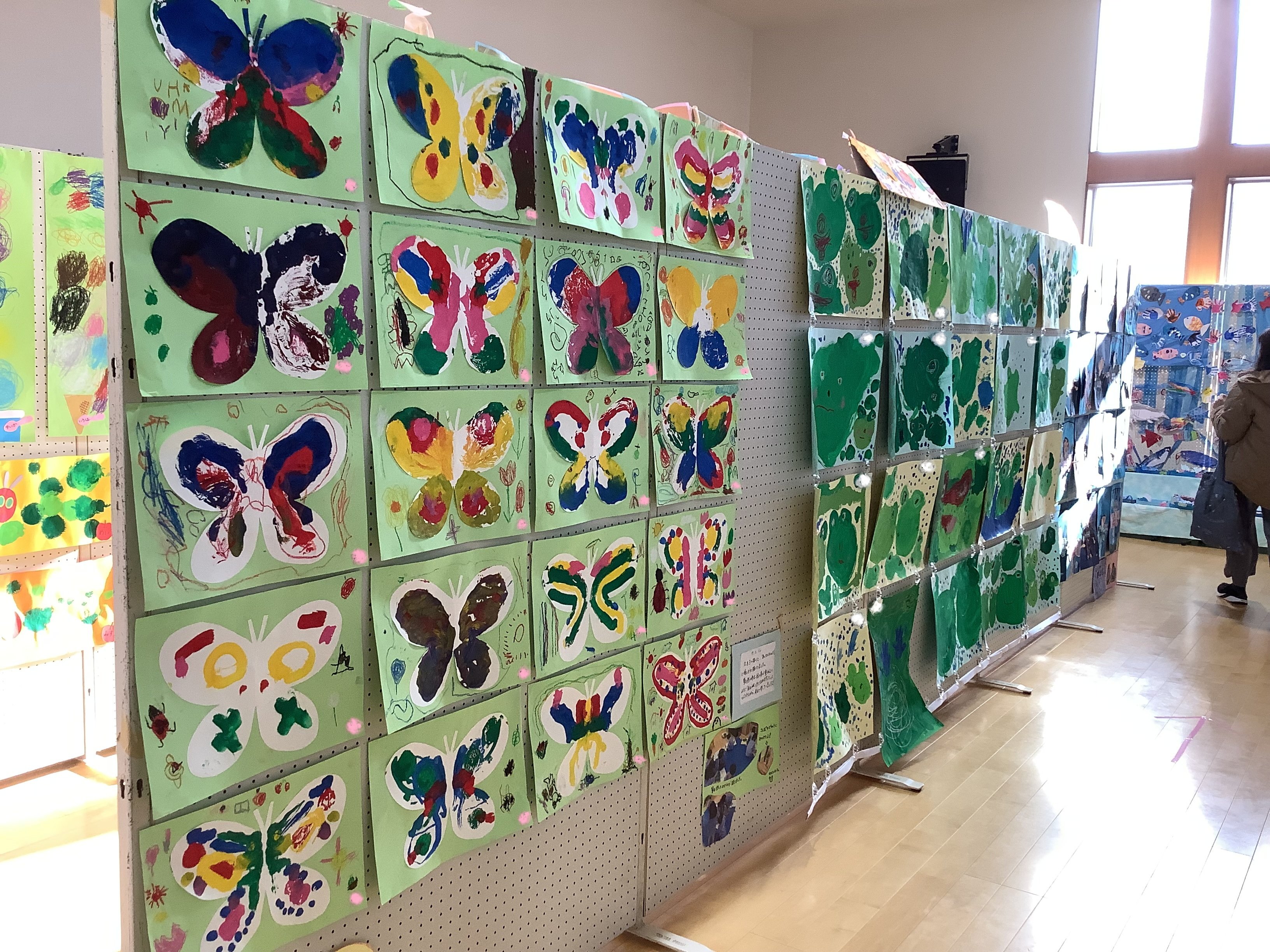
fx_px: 1137
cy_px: 476
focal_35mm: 31
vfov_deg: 45.4
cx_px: 635
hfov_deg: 58.4
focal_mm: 3.3
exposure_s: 1/120
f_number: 2.4
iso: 80
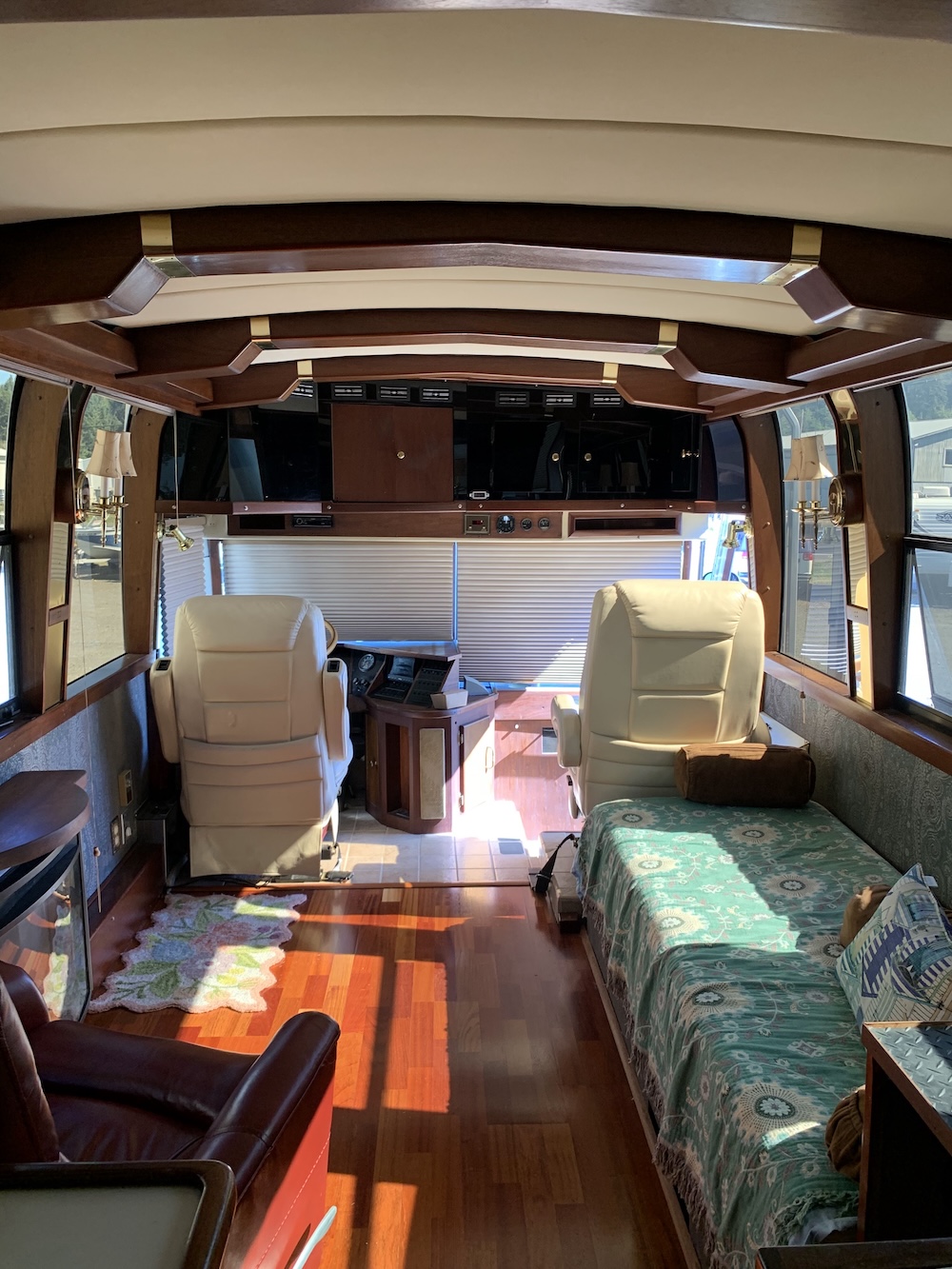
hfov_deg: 53.1
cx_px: 476
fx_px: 953
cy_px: 634
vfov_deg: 67.3
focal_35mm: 26
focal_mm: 4.25
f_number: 1.8
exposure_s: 1/76
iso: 100
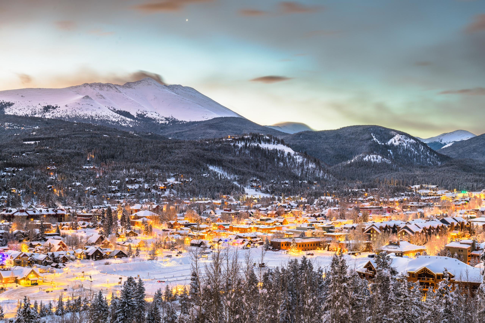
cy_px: 162
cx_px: 242
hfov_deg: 36.2
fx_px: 741
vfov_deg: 24.6
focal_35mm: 55
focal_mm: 55
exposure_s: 25
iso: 64
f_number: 11
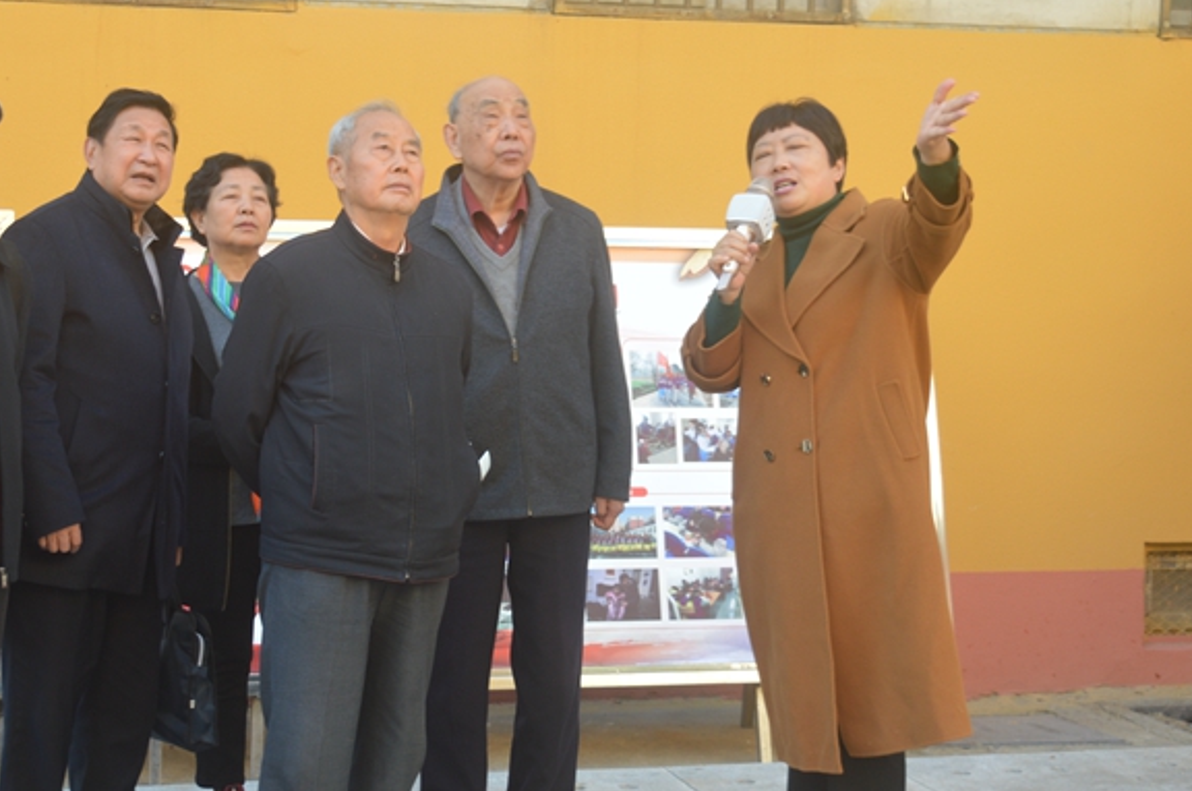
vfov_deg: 18.1
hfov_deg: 26.9
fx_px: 2479
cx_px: 412
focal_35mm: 75
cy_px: 376
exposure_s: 1/125
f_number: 5.6
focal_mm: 36
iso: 220
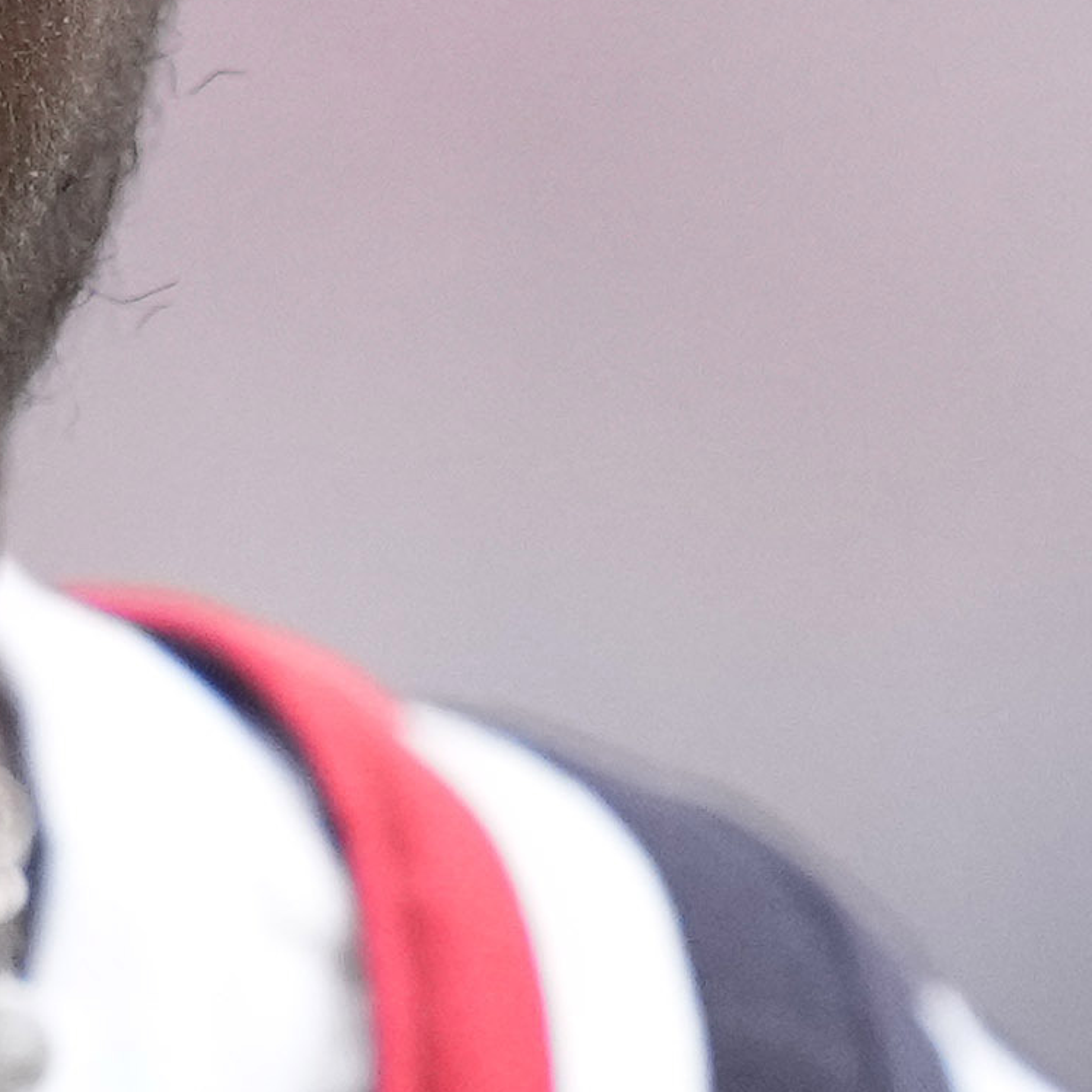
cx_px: -961
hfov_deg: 0.4
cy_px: 1191
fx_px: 139870
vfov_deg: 0.4
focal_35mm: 3919
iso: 2500
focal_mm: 400
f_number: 2.8
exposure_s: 1/2000
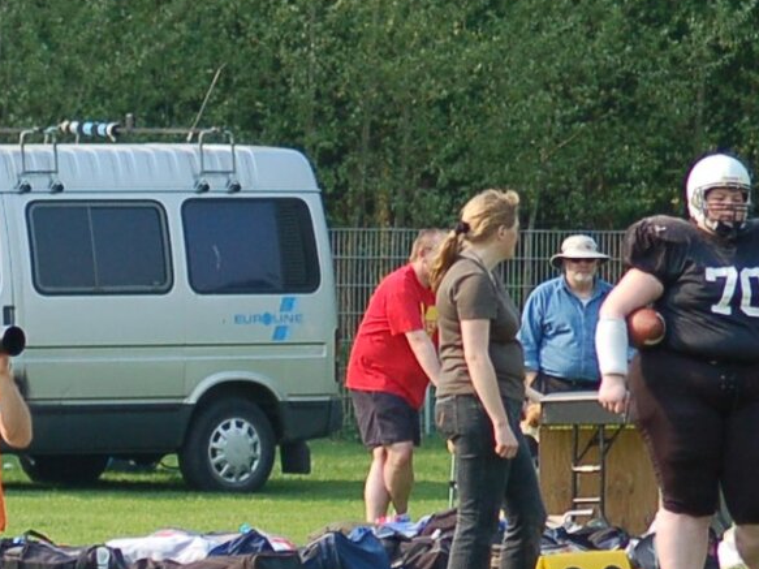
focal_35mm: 543
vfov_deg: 2.7
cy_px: 451
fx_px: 11904
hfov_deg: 3.6
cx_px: -309
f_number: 4.2
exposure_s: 1/1000
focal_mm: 100
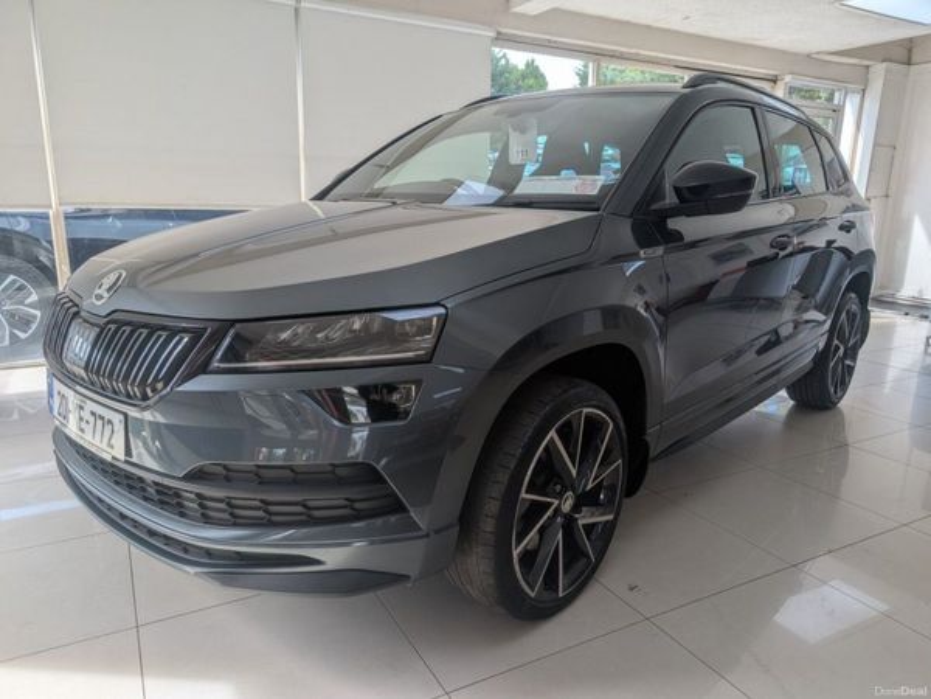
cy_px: 350
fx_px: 645
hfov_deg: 71.6
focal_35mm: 24
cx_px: 466
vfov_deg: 56.8
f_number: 1.68
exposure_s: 1/153
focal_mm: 6.9
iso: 20
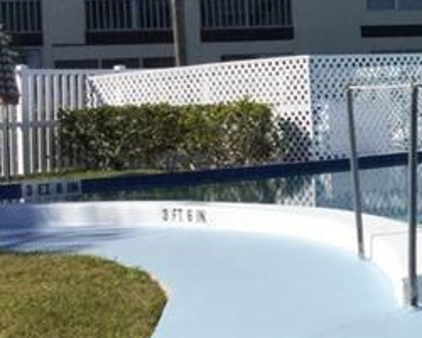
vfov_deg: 15.8
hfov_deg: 17.9
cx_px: 608
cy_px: 86
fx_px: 1211
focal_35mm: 97
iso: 25
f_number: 2.4
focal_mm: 3.3
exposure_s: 1/2092
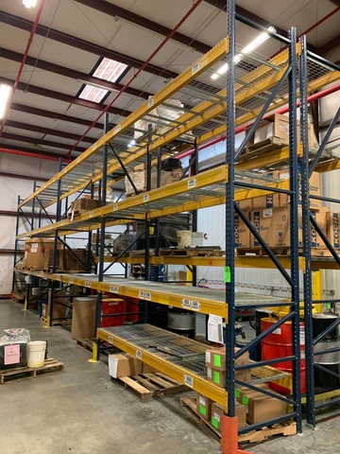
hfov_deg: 53.1
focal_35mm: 26
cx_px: 170
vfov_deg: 67.3
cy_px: 227
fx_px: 340
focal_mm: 4.25
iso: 400
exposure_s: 1/60
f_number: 1.8
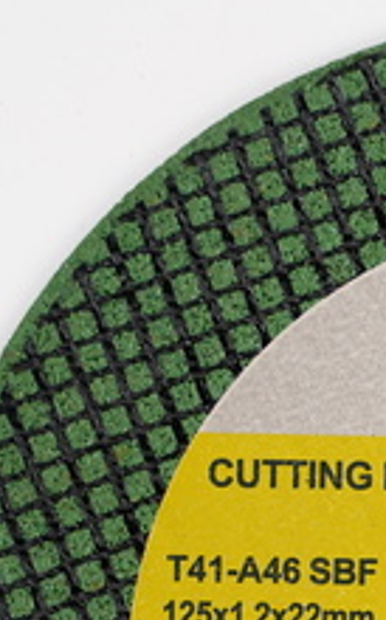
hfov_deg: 7.7
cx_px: 580
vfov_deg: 12.3
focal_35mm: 167
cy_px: 696
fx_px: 2818
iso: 500
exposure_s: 1/100
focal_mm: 45
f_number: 5.6
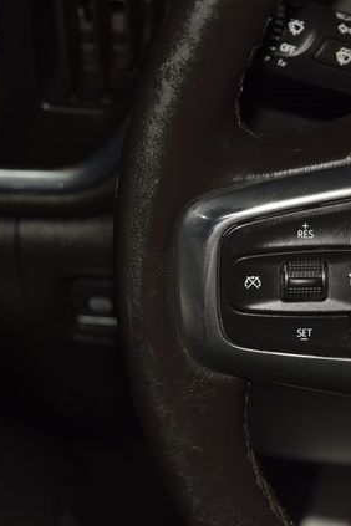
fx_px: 2325
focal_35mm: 159
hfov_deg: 8.6
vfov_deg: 12.9
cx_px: 322
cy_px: 264
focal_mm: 70
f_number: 8
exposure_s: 1/125
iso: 100
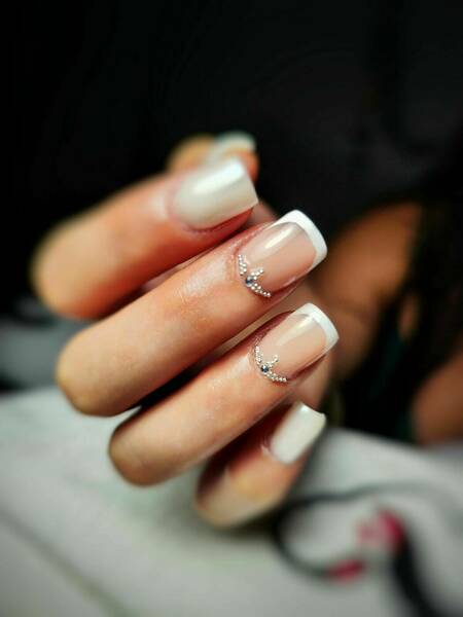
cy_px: 308
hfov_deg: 58.9
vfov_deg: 73.9
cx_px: 232
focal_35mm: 23
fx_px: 410
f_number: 1.69
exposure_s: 1/128
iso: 50
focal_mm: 7.01
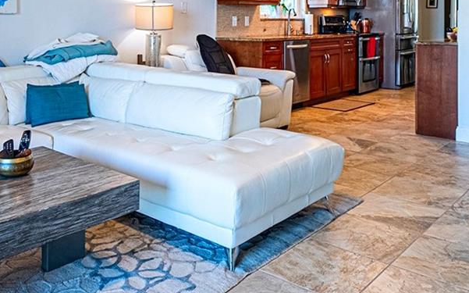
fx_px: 485
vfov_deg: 31.7
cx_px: 162
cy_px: 22
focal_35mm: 38
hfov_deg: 50.8
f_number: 8
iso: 400
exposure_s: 1/80
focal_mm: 14
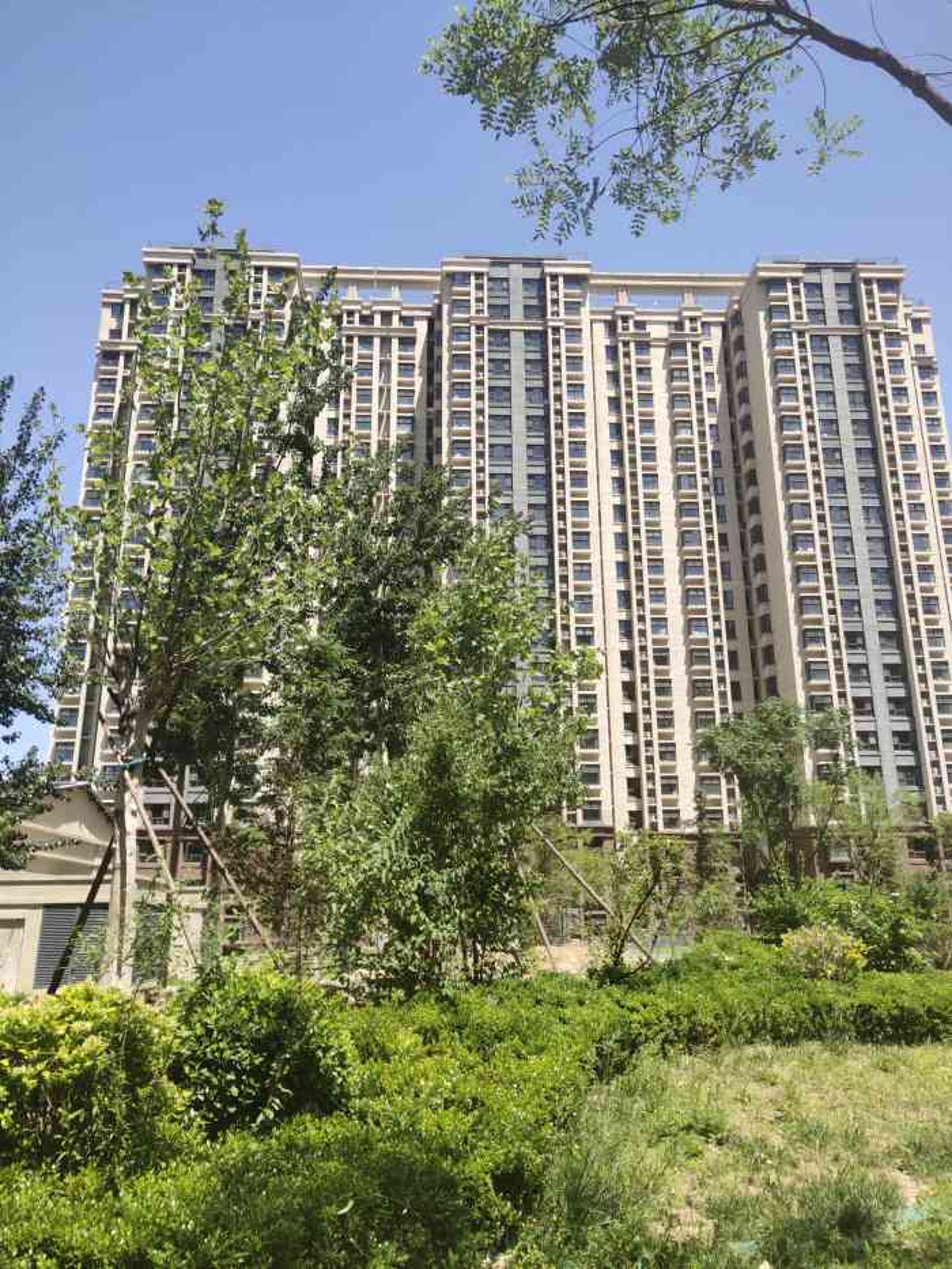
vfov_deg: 61.7
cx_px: 476
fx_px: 1063
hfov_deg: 48.2
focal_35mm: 29
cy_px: 634
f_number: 1.8
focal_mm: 4.27
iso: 50
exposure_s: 1/1429
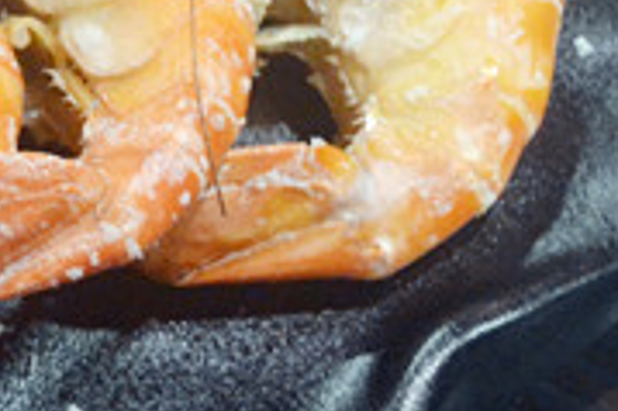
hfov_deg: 10.3
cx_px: -525
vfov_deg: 7.2
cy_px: -40
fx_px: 3224
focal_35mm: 188
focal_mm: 28
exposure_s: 1/15
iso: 2000
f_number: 4.5
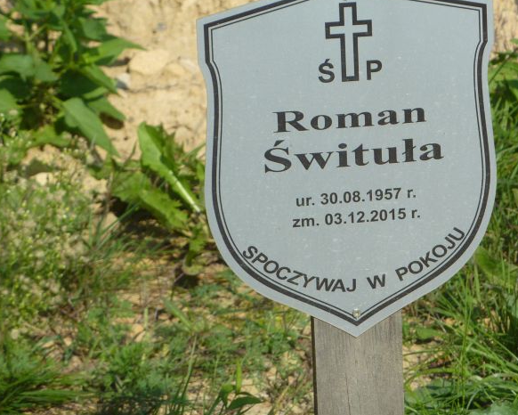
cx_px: 345
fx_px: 4033
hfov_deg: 7.3
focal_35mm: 263
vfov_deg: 5.9
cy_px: 161
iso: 100
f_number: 5
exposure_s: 1/640
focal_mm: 32.1
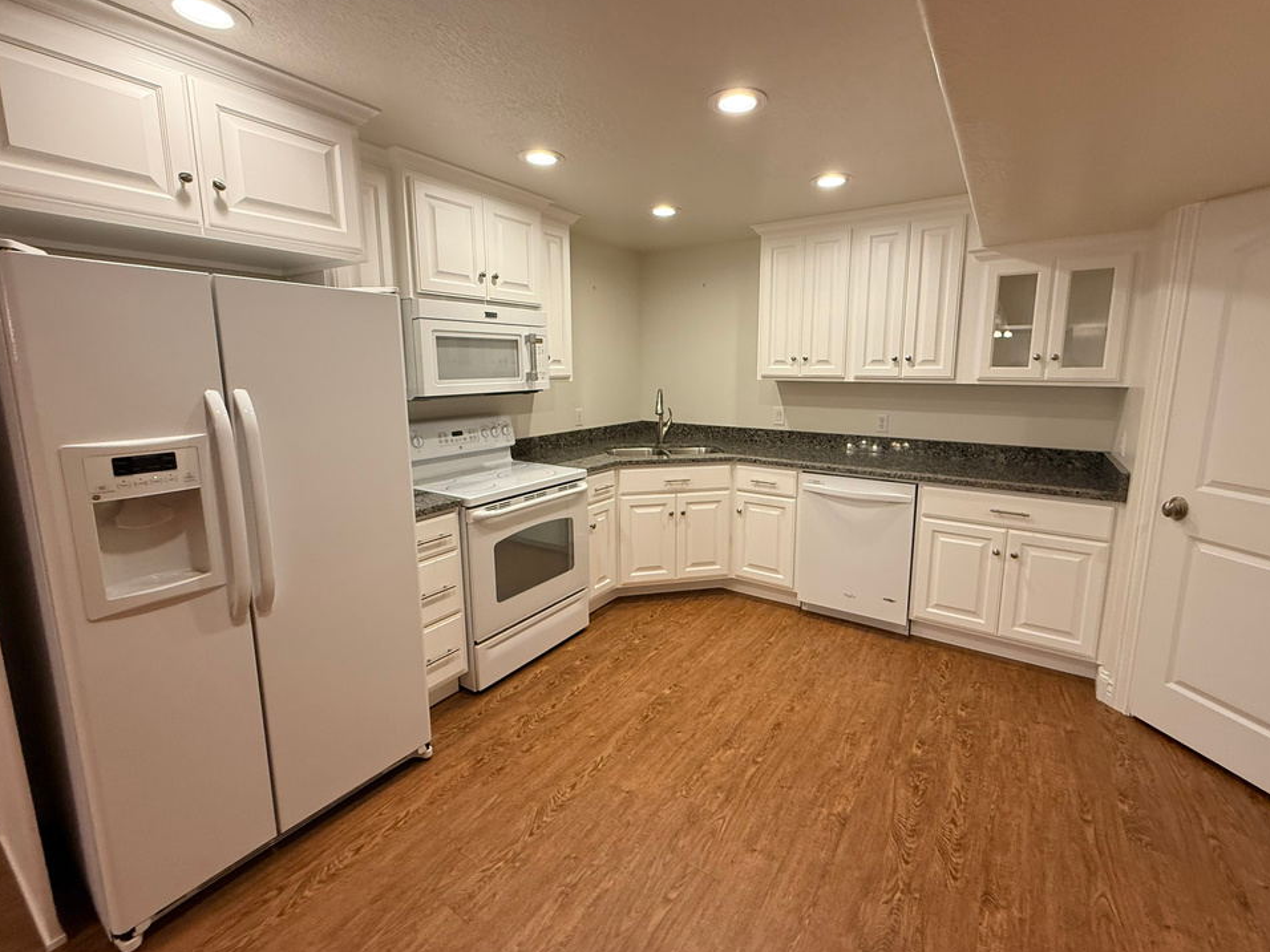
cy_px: 447
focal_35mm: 15
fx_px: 550
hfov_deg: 98.1
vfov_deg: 81.7
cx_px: 671
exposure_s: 1/120
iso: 200
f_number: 2.2
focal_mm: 2.22
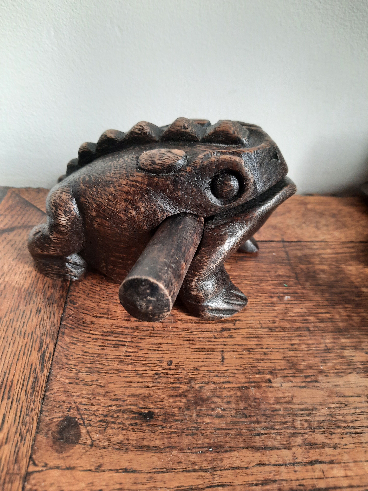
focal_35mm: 25
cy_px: 246
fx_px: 354
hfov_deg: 54.9
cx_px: 184
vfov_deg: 69.4
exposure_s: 1/50
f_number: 2
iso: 320
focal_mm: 4.6
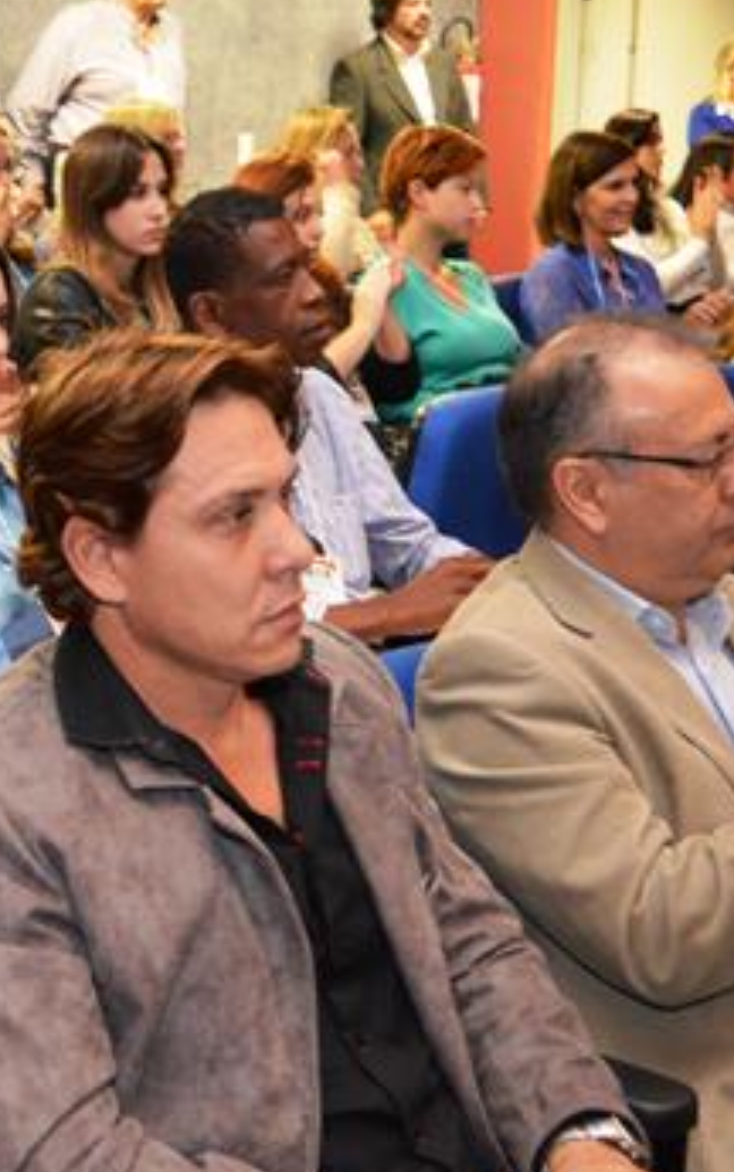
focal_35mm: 72
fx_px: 2298
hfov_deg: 17.8
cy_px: 516
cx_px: 24
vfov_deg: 28.6
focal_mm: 27
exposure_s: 1/60
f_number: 4
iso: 2500
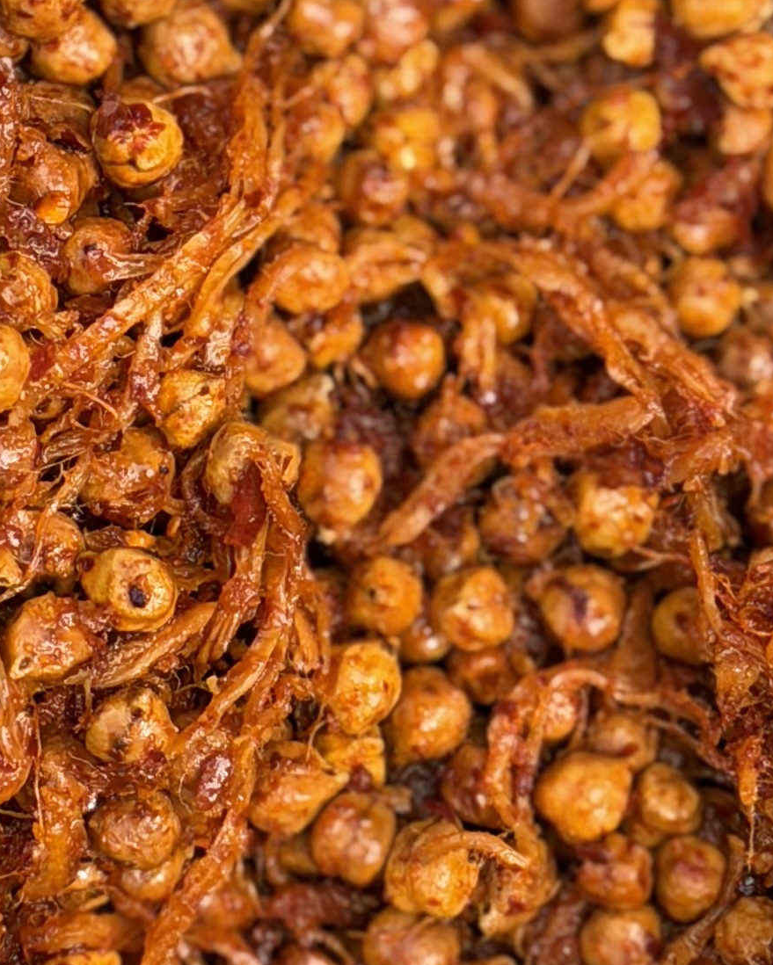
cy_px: 448
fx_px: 4917
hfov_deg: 9.0
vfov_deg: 11.2
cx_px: 318
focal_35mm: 172
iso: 64
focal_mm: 6.76
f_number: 1.78
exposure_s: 1/687
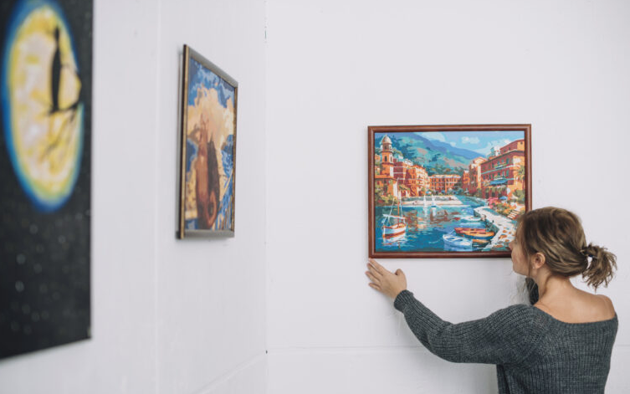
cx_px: 310
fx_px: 893
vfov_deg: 24.9
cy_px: 209
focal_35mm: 52
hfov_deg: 38.9
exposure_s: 1/60
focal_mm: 50
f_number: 2.5
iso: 320
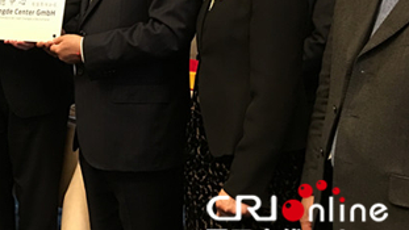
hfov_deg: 32.4
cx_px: 29
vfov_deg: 19.1
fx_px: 662
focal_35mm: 61
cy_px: -7
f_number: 2.2
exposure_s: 1/8
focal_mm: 4.15
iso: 100
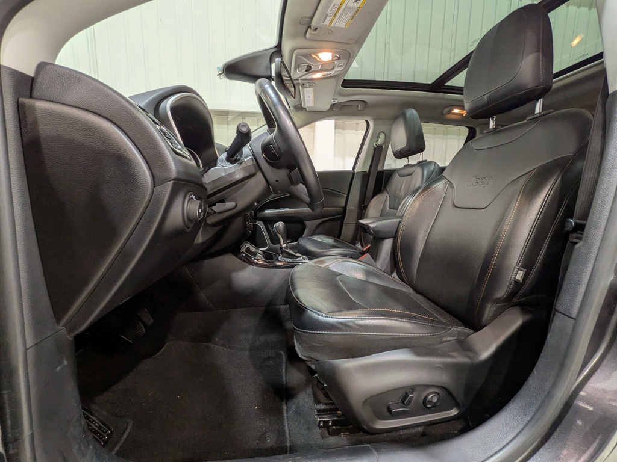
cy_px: 231
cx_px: 308
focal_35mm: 14
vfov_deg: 85.7
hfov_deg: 102.1
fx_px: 250
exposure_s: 1/33.3
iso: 94
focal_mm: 1.83
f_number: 2.2
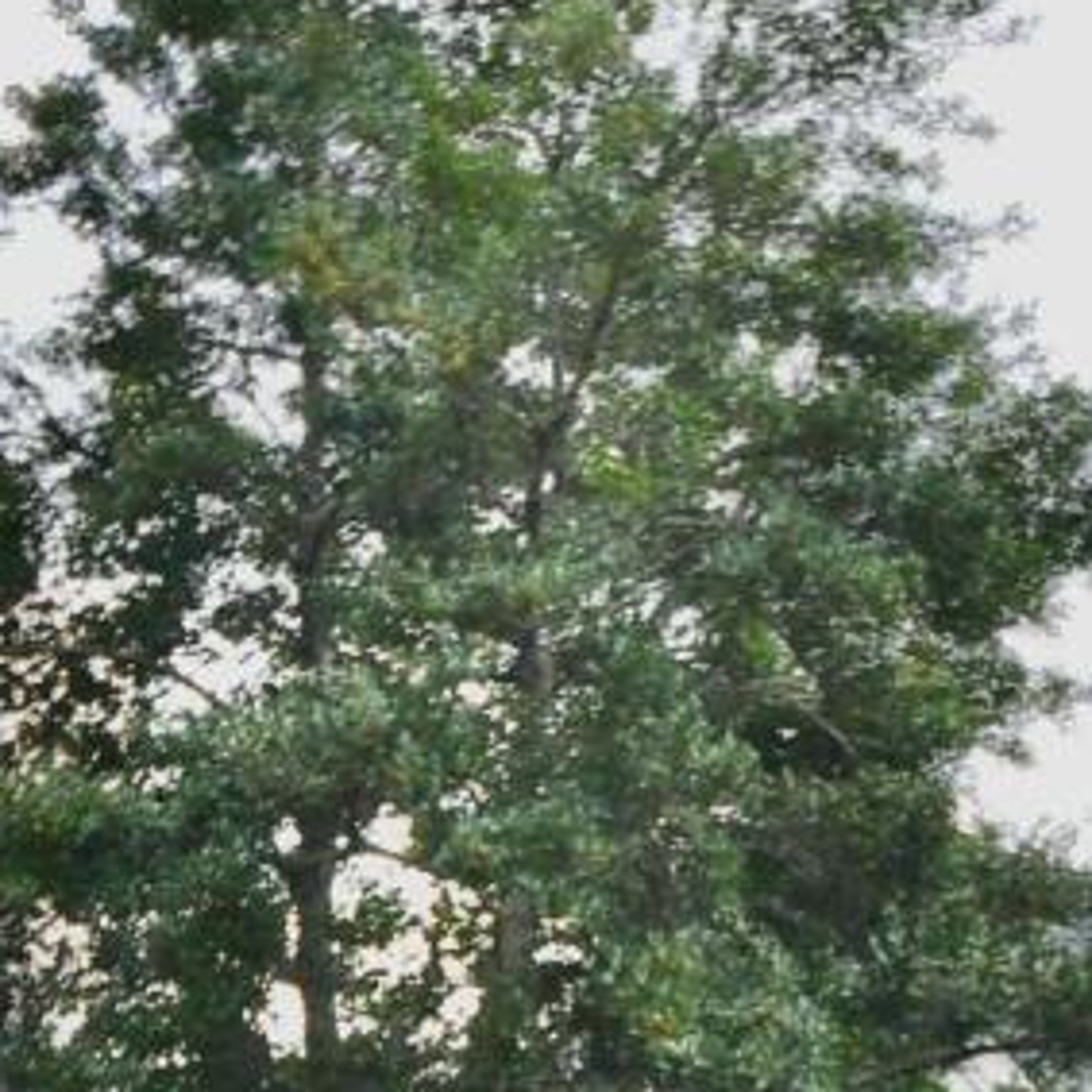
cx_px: 1138
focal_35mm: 101
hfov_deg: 16.8
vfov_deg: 16.2
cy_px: 1466
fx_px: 3605
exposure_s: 1/250
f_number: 7.1
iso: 200
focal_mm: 19
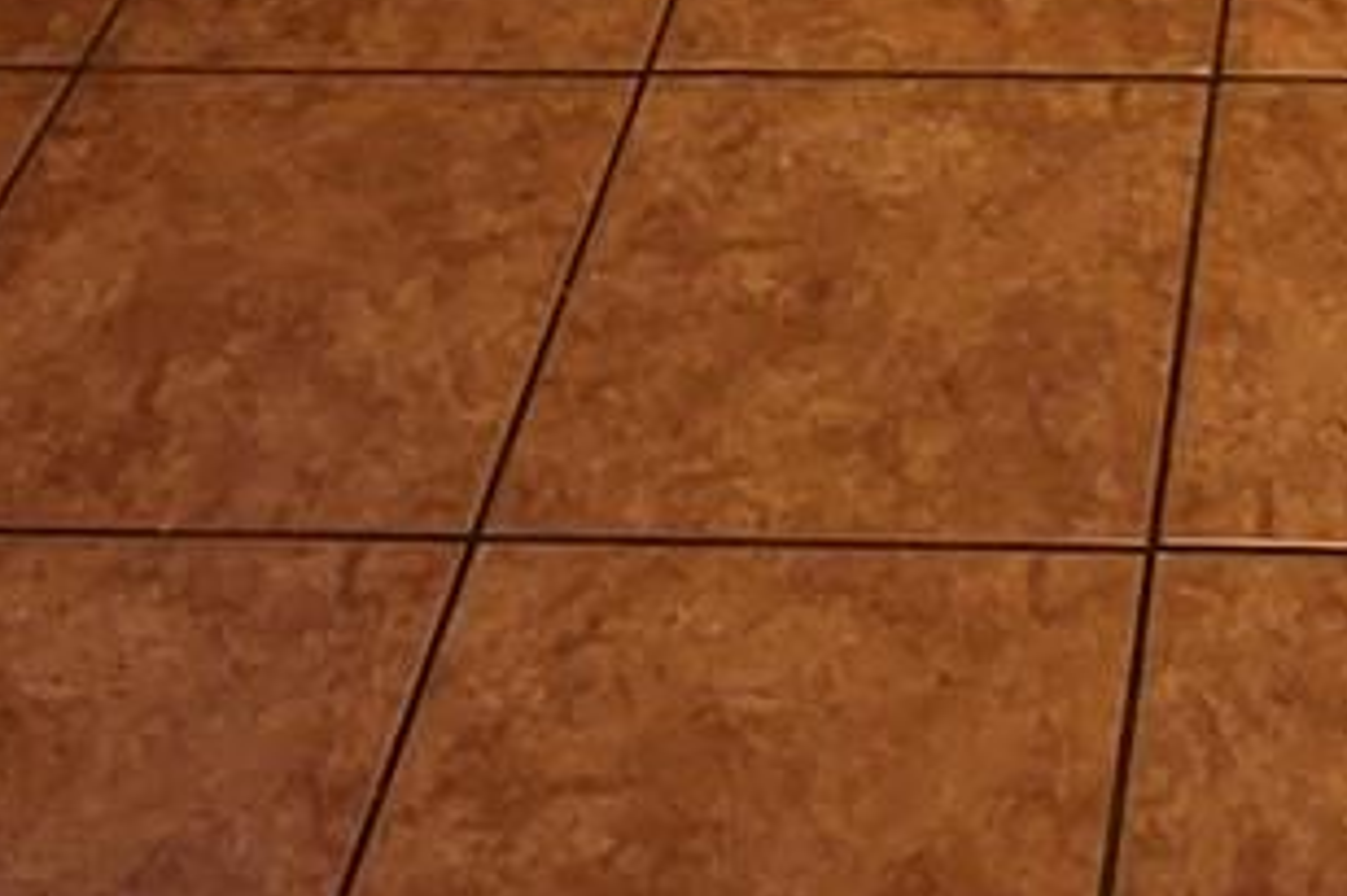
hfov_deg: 21.4
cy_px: -1678
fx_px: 3366
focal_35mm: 90
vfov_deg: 10.9
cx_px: 1518
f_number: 2.2
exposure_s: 1/60
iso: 250
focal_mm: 1.7
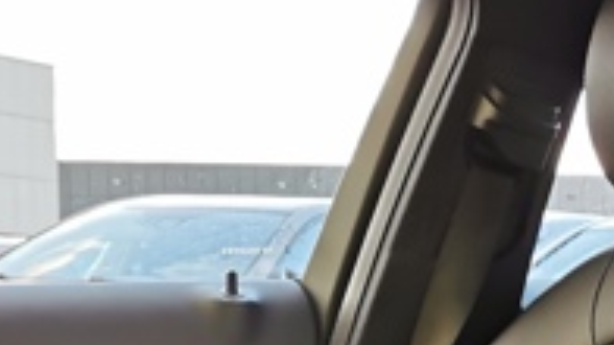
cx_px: 667
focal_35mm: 120
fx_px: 1953
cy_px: 630
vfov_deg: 9.6
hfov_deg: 17.3
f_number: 1.8
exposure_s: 1/100
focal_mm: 5.58
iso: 100
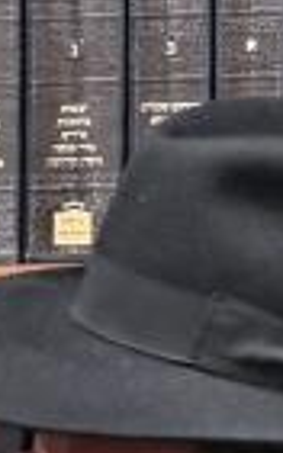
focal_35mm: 444
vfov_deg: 4.7
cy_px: 580
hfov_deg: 2.8
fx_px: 5485
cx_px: -1126
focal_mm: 60
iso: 800
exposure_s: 1/200
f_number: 4
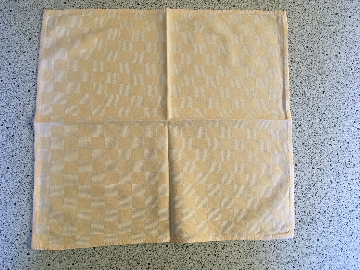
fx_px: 302
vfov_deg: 48.2
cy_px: 135
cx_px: 180
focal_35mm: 29
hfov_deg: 61.7
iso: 200
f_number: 2.2
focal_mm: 4.15
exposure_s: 1/33
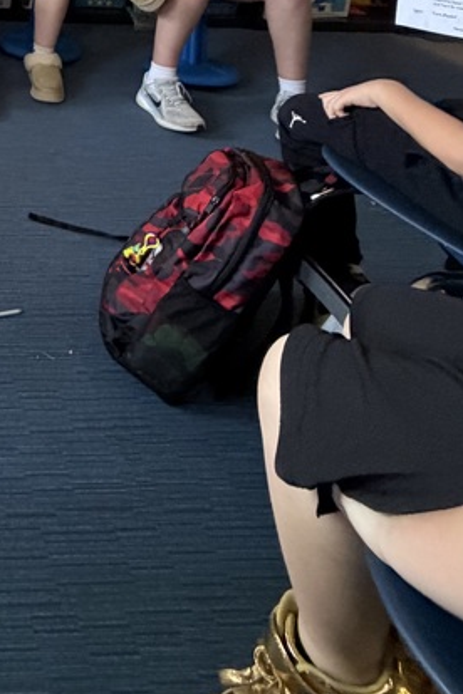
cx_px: -139
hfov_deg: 29.6
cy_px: -74
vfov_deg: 41.8
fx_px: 694
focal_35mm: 36
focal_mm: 2.22
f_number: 2.2
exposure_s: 1/60
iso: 500
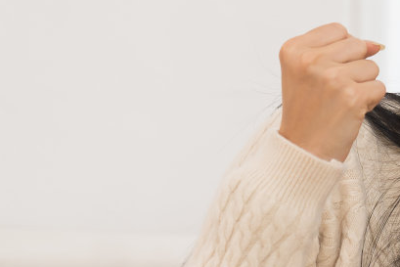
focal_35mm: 231
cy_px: 261
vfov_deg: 5.9
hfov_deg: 8.5
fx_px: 2567
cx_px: 780
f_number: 3.2
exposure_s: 1/320
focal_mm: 59
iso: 640
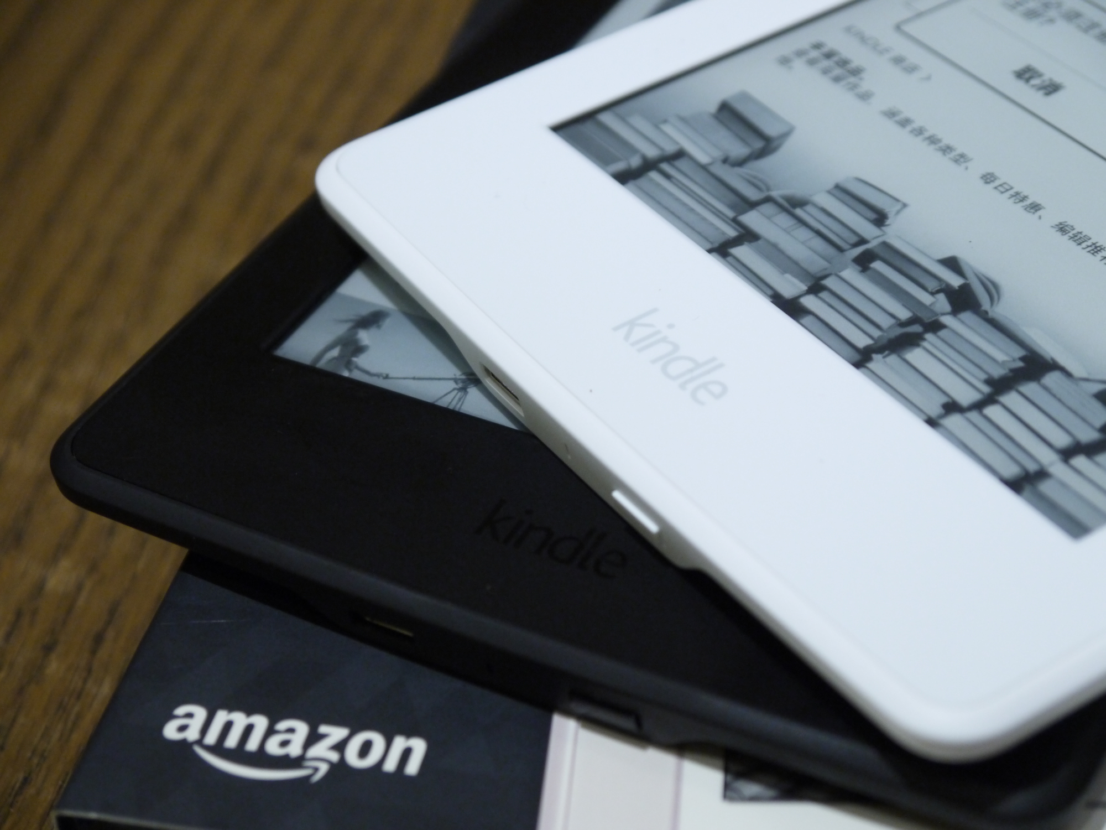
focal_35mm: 84
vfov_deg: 17.6
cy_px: 415
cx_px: 553
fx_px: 2684
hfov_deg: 23.3
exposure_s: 1/25
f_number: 5.6
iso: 800
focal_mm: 42
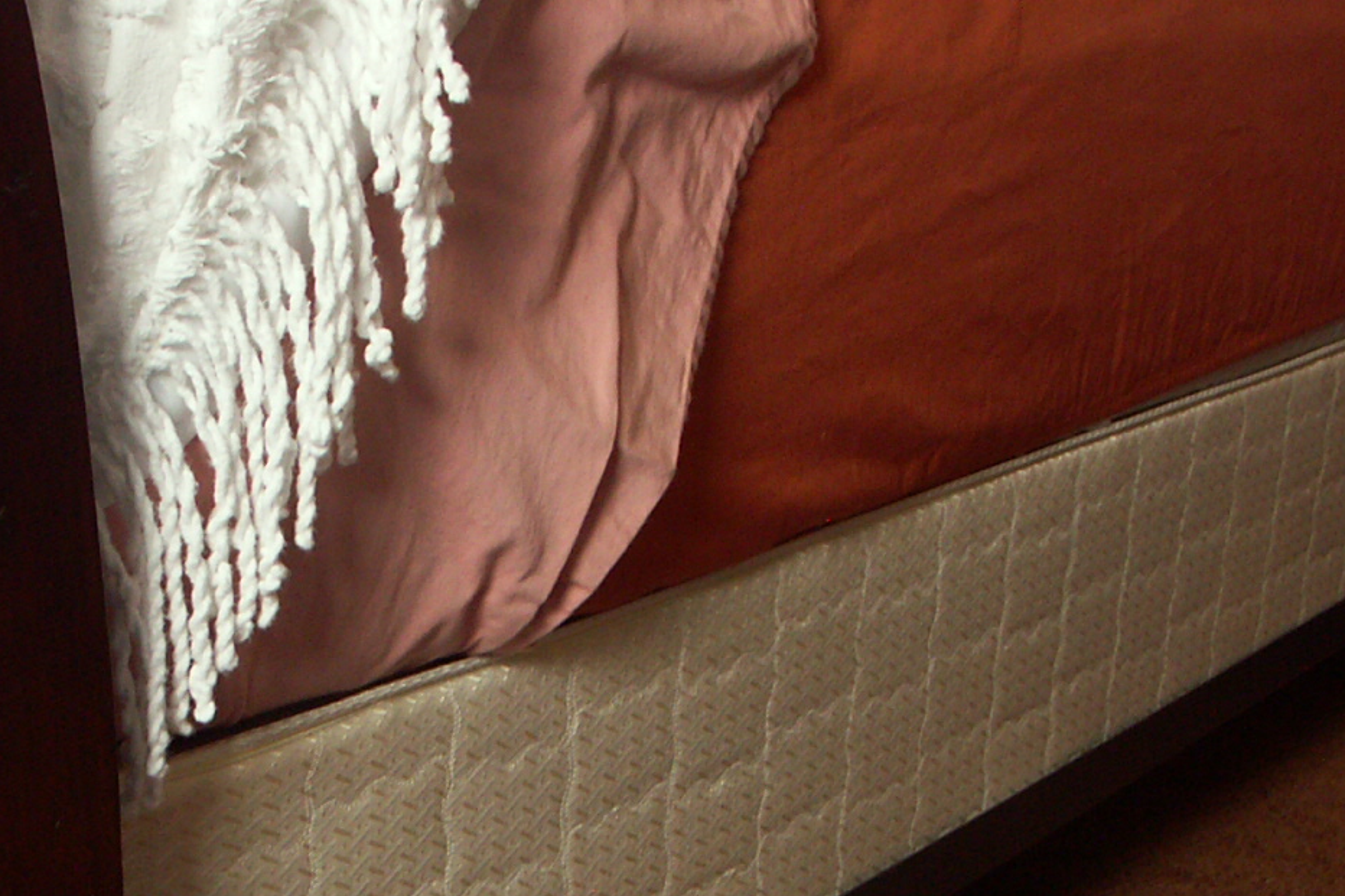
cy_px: 1022
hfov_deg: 30.7
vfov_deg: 19.9
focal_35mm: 65
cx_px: 447
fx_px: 2428
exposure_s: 1/6
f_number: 3.5
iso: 100
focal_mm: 7.2
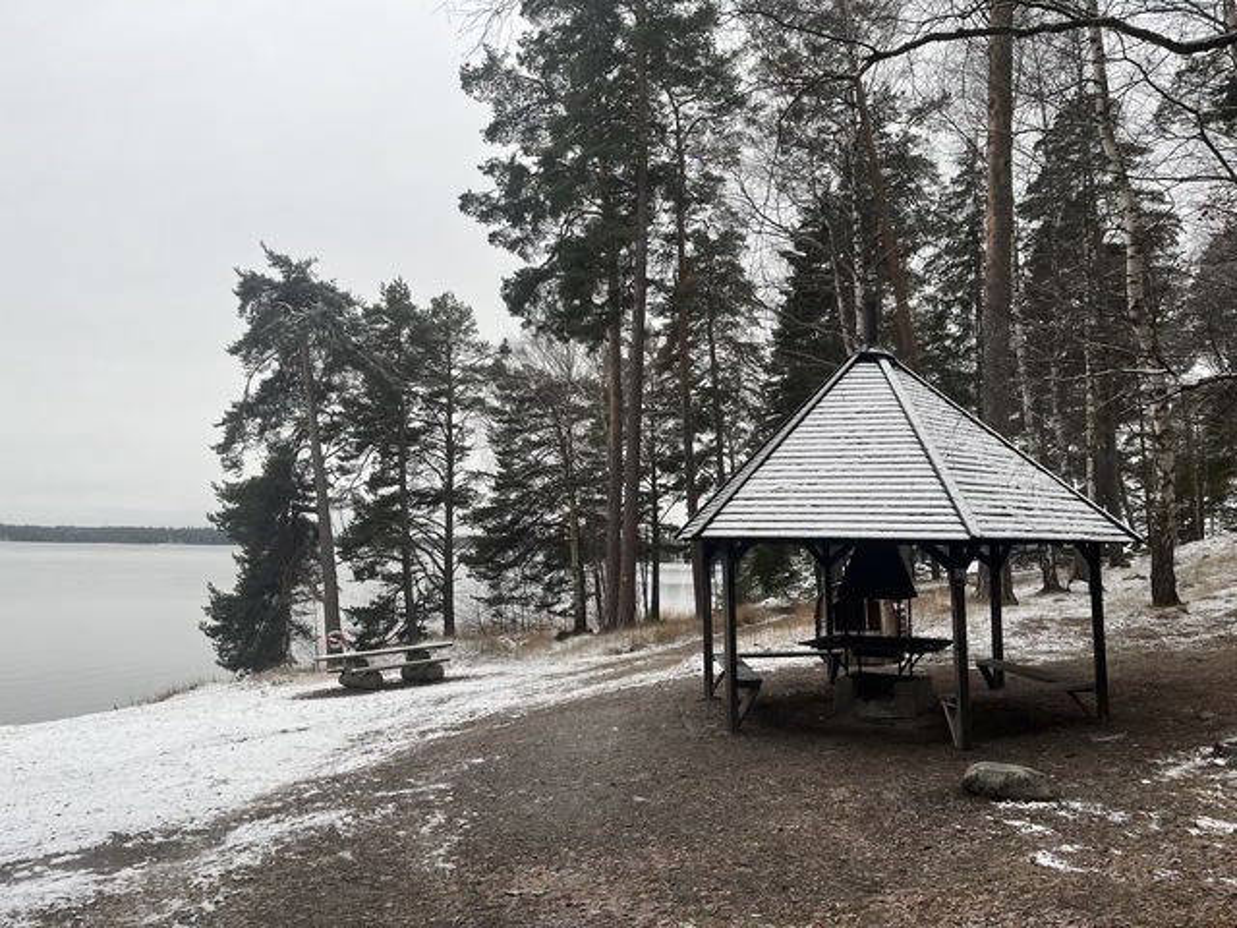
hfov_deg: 67.3
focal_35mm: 26
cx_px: 618
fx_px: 929
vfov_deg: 53.1
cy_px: 464
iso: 32
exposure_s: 1/150
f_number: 1.6
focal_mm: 5.1
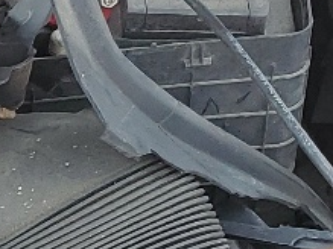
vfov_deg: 7.7
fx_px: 1827
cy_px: 381
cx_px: -385
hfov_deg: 9.6
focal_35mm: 190
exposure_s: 1/769
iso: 50
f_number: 1.5
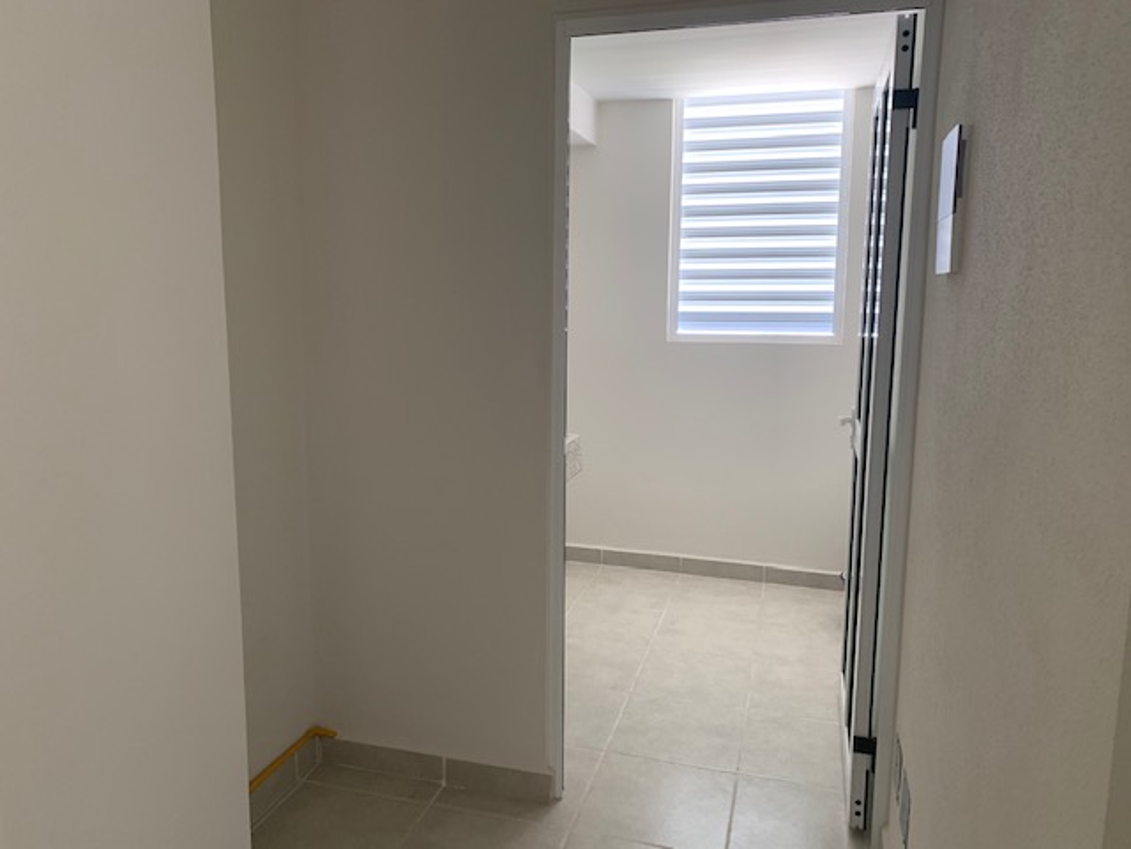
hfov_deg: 67.3
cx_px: 566
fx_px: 849
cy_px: 424
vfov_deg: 53.1
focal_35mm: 26
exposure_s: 1/60
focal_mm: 4.25
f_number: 1.8
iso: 125
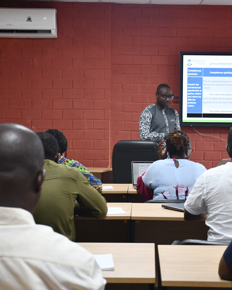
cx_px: 158
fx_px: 635
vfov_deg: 25.7
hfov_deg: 20.6
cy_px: 144
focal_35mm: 74
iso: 1100
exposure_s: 1/125
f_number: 4.2
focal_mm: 35
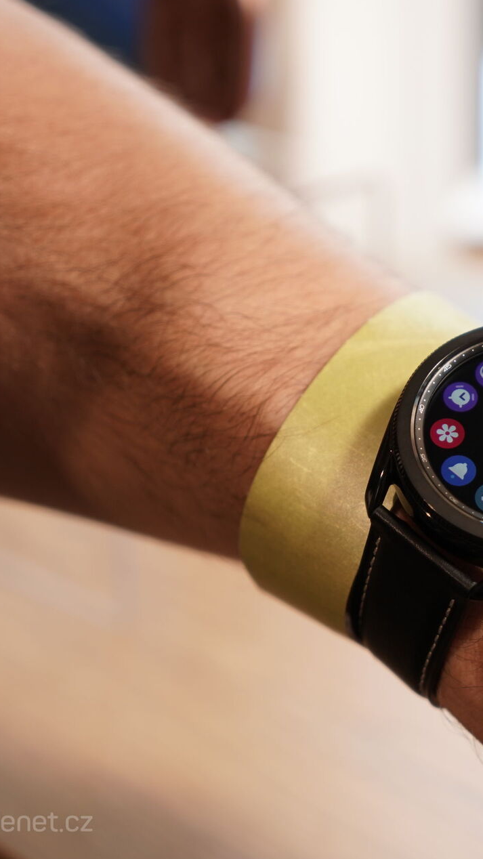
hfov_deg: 10.8
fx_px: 2528
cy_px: 430
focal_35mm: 111
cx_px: 502
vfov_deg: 19.3
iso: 400
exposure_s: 1/125
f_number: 4
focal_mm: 70
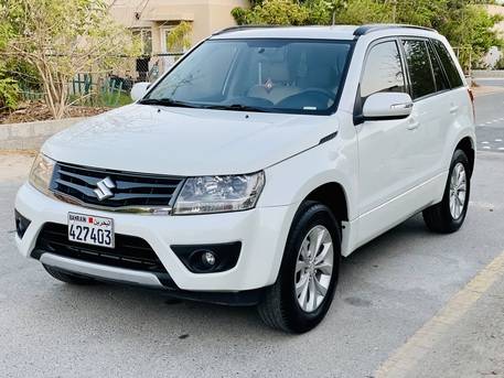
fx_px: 757
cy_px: 189
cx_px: 252
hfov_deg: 36.8
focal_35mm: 52
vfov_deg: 28.0
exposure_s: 1/122
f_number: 2
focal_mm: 6
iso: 64
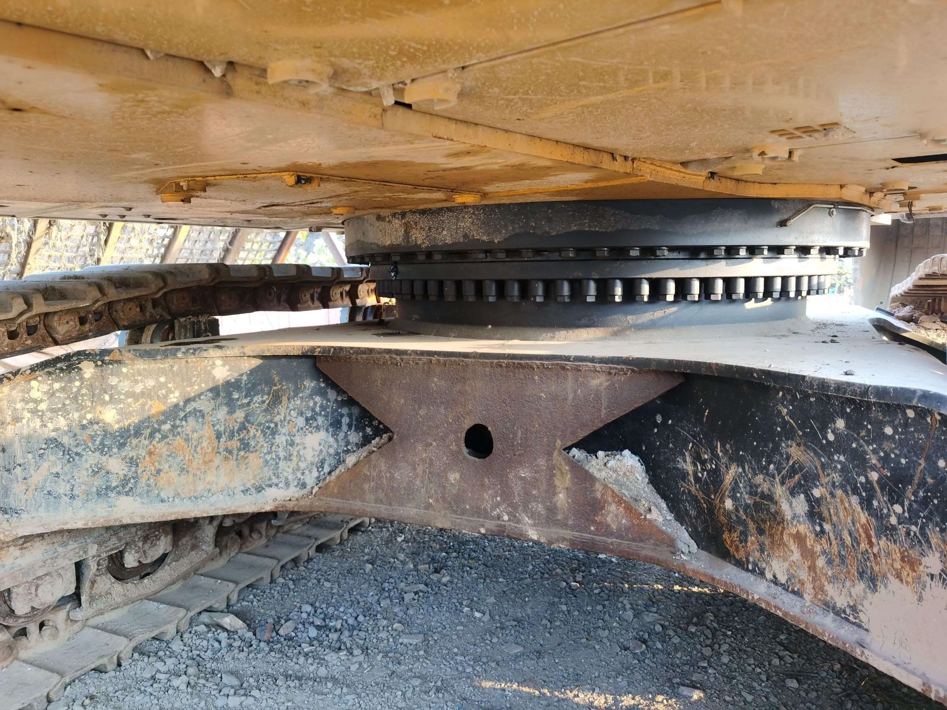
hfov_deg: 65.3
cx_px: 474
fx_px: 739
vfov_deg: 51.4
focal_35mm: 27
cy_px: 355
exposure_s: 1/100
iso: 80
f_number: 1.6
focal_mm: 5.56
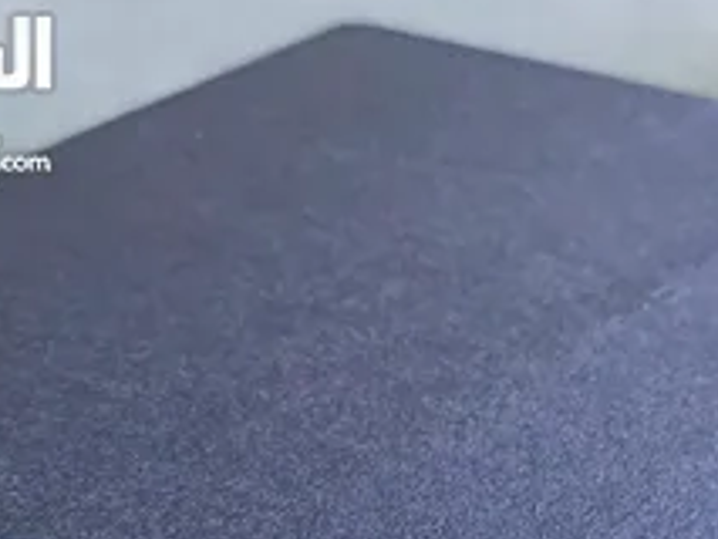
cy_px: 744
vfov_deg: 19.3
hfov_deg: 27.7
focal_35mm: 69
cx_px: 556
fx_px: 1432
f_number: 1.7
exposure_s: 1/101
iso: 400
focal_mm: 6.3
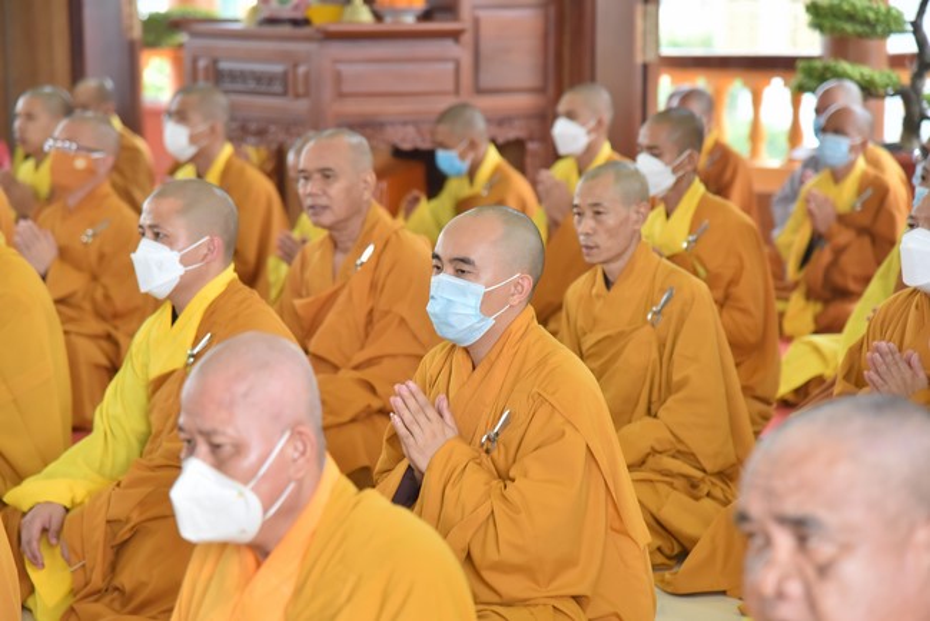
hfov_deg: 17.1
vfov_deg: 11.4
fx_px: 3101
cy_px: 310
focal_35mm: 120
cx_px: 465
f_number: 4.5
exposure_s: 1/160
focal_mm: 120
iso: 1600
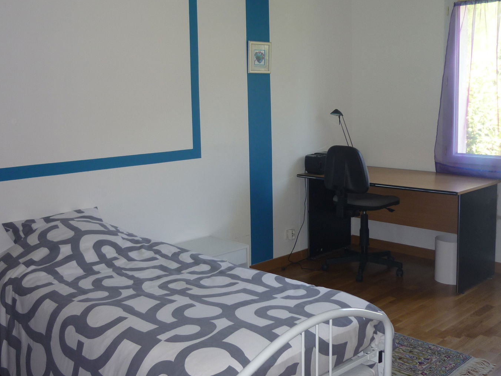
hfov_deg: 47.9
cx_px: 243
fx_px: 564
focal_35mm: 39
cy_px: 156
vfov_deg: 36.7
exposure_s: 1/30
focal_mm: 5.5
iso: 100
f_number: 2.8
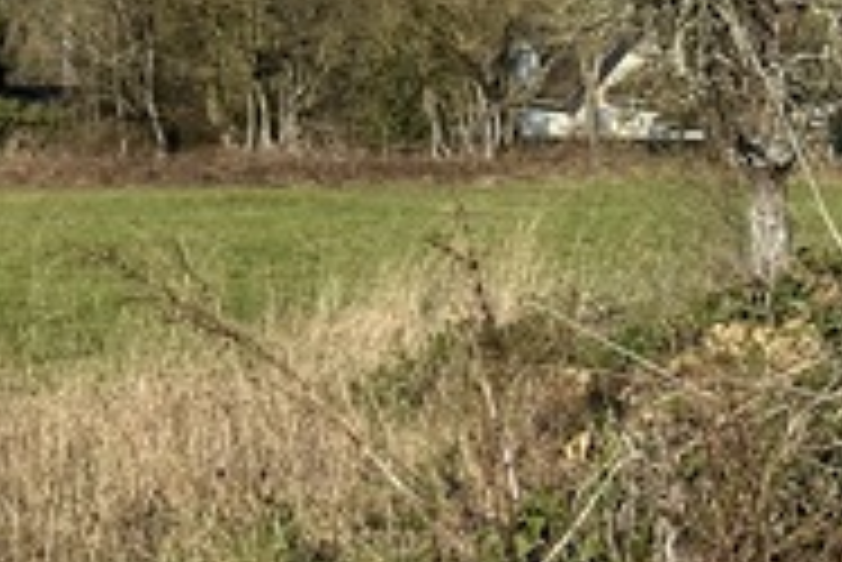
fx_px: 3745
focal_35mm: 160
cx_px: -378
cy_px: -175
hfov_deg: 12.3
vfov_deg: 8.5
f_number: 1.78
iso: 64
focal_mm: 6.86
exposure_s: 1/5000
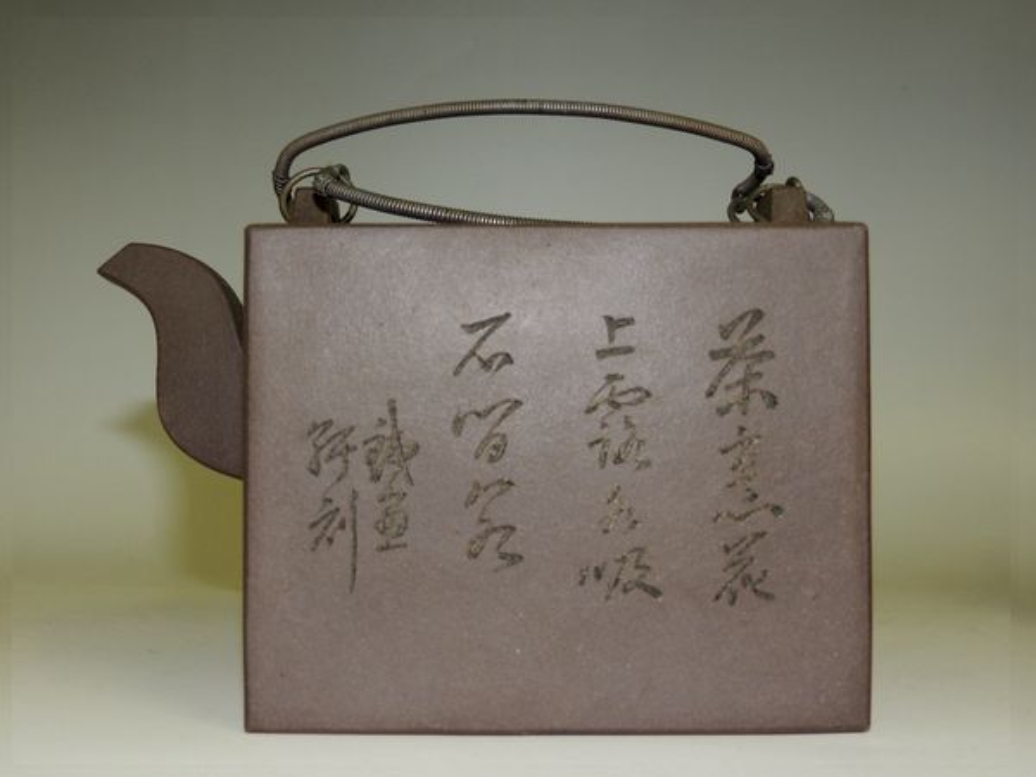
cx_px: 518
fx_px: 1287
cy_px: 388
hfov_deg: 43.9
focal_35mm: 43
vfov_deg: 33.6
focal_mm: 7.6
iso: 125
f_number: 3.4
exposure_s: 1/30
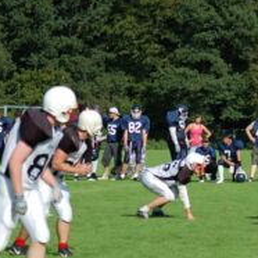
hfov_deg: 6.5
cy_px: 201
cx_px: 241
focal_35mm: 267
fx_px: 2251
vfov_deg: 6.6
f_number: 5.6
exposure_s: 1/1250
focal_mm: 86
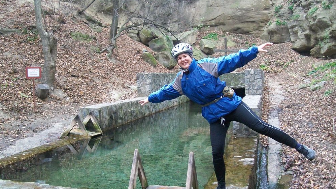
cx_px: 170
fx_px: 339
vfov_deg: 31.2
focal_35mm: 38
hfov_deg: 52.8
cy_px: 104
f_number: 2.7
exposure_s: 1/50
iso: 160
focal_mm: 6.1
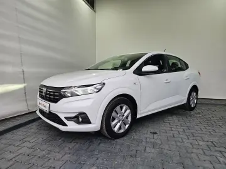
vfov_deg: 58.9
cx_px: 113
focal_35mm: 23
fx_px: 150
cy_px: 84
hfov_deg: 73.9
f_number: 1.7
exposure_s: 1/180
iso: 32
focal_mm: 6.3
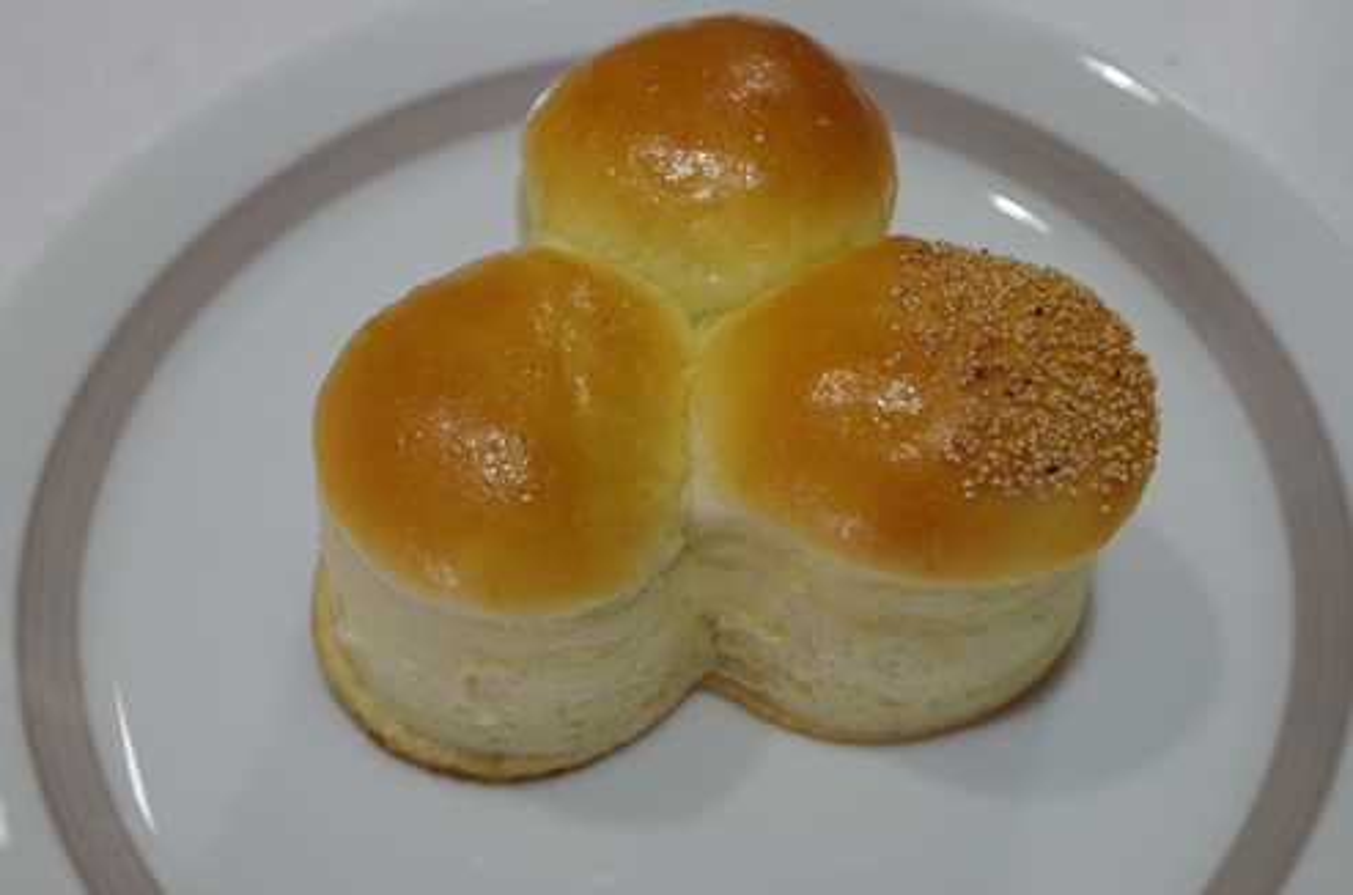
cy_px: 448
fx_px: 1968
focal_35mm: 52
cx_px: 676
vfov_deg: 25.6
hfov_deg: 37.9
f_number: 5.6
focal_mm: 35
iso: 800
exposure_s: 1/80
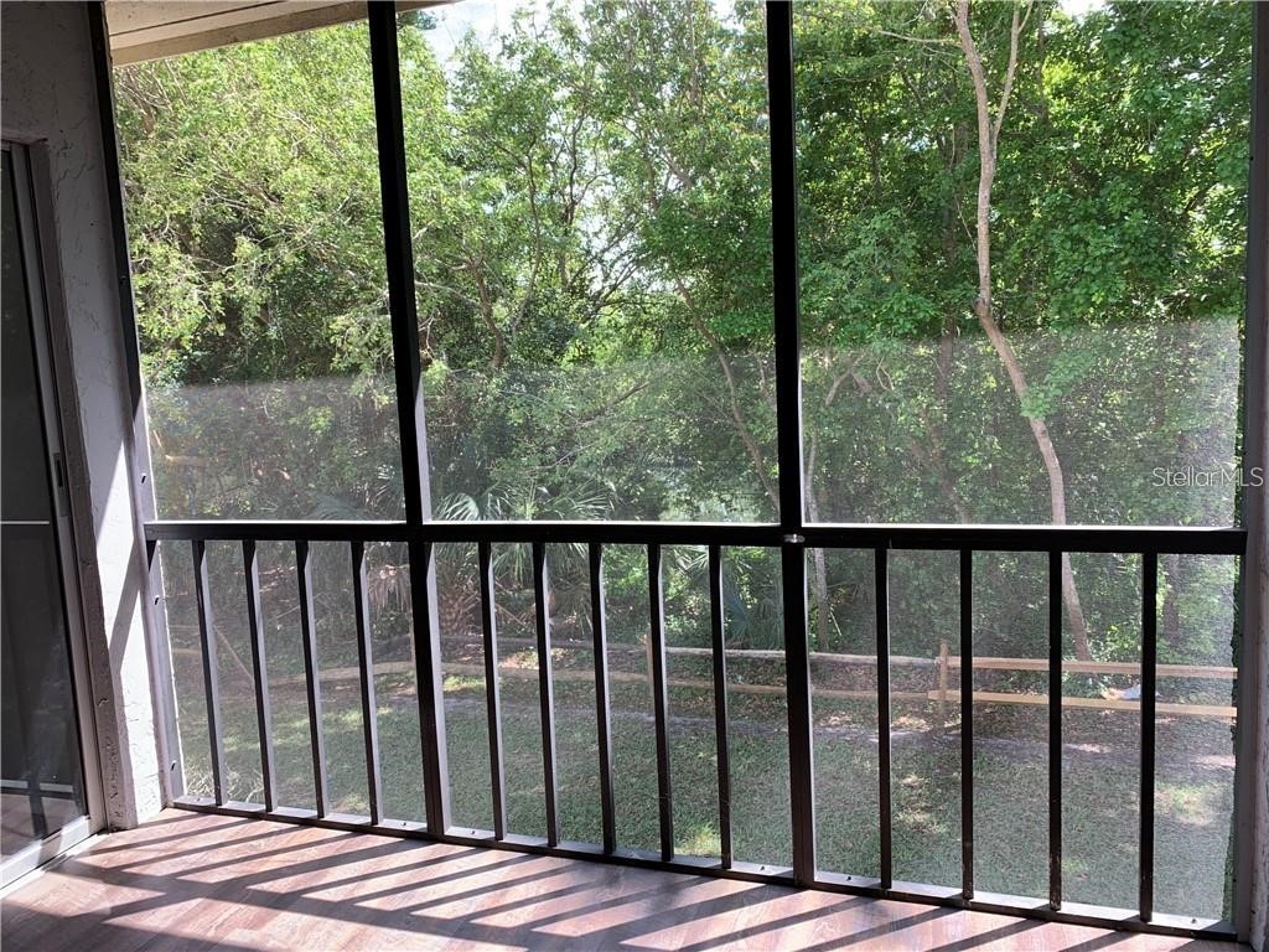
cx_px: 634
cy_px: 476
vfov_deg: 53.1
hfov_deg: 67.3
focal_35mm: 26
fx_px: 953
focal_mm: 4.25
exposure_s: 1/126
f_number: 1.8
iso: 25
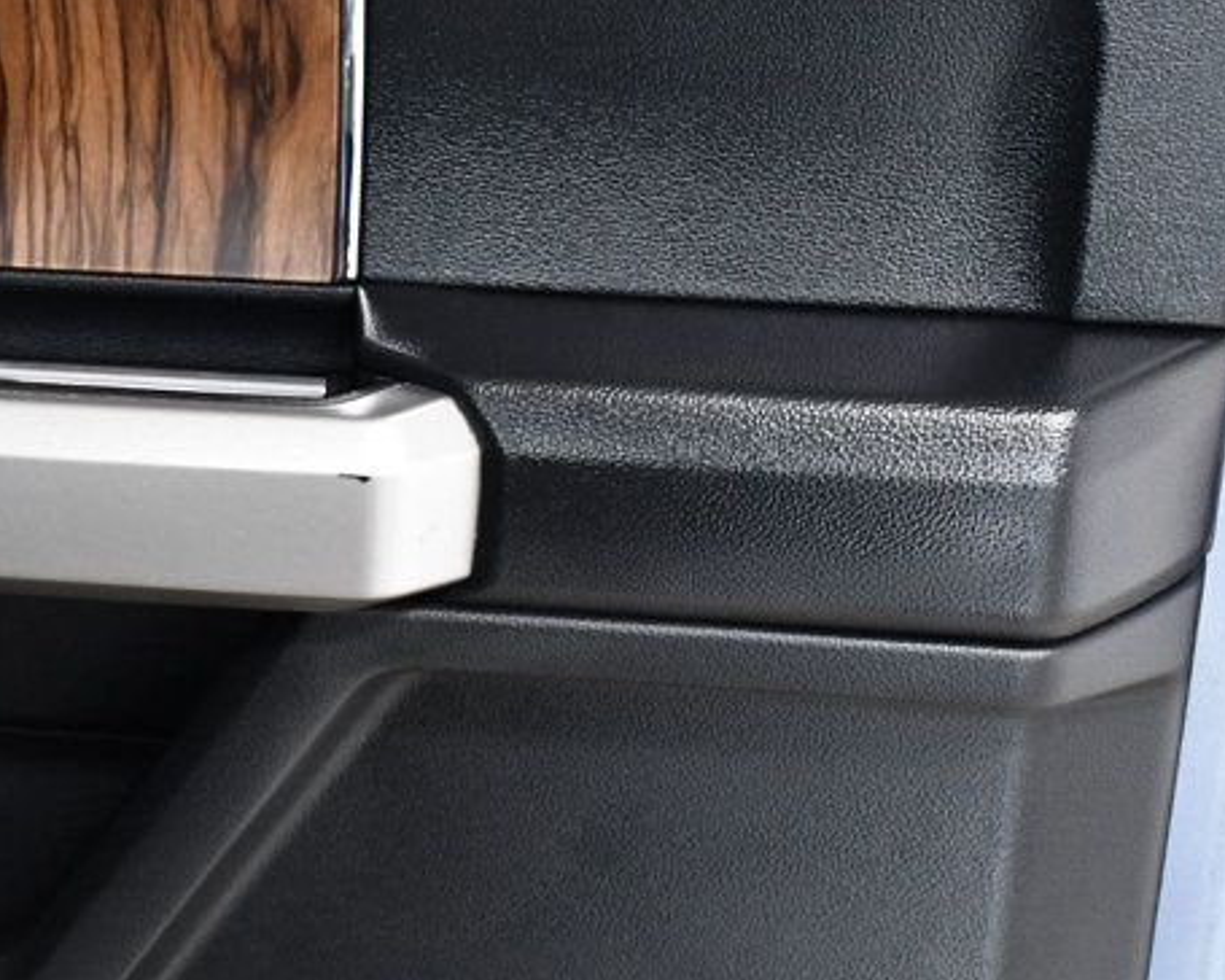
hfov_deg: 19.7
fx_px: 3444
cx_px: 78
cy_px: 565
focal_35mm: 95
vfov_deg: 16.2
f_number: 5.6
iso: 2500
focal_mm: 30
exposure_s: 1/125
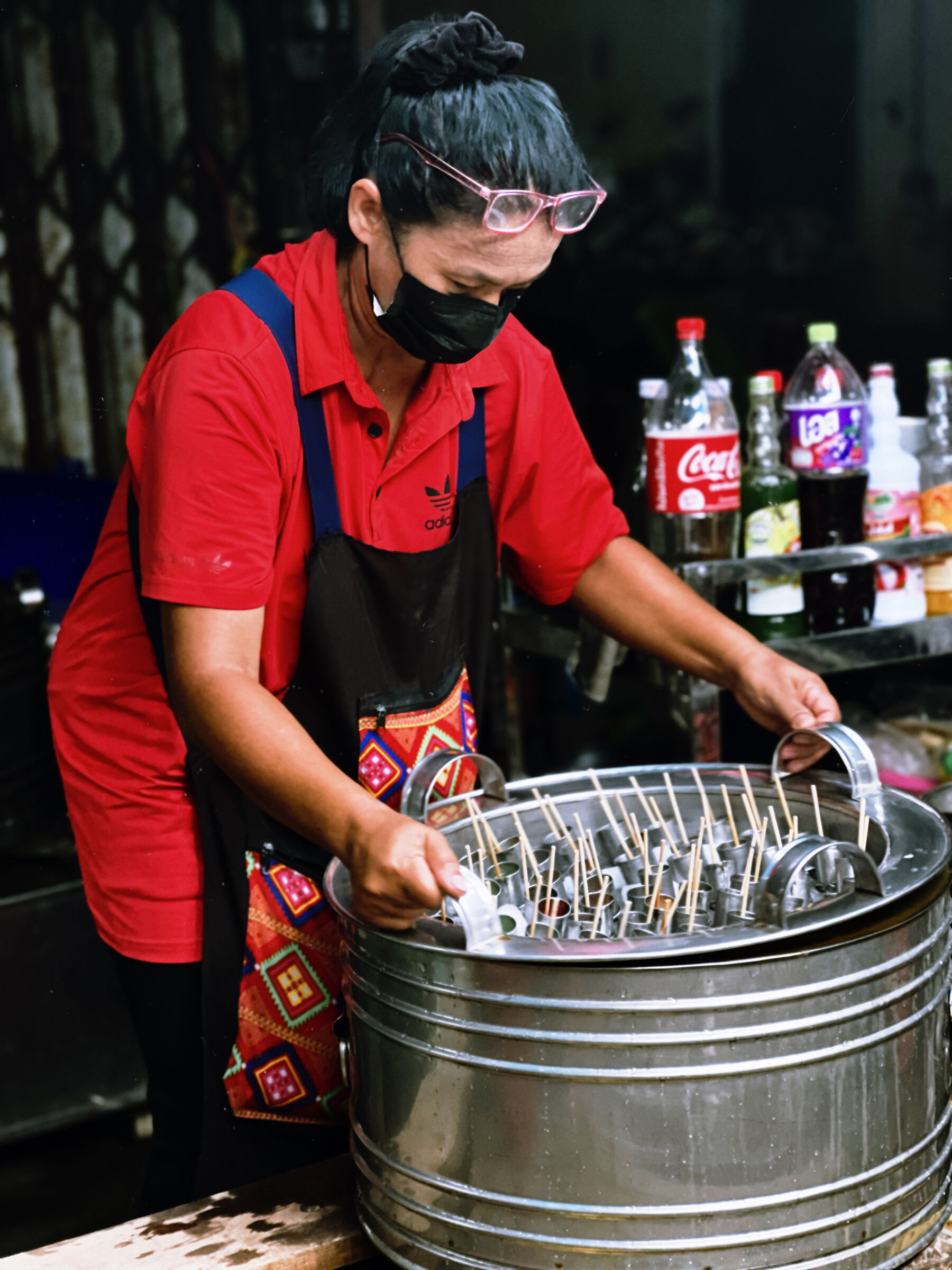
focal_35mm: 77
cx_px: 476
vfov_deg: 25.3
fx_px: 2824
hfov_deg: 19.1
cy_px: 635
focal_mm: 9
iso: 250
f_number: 2.8
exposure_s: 1/114
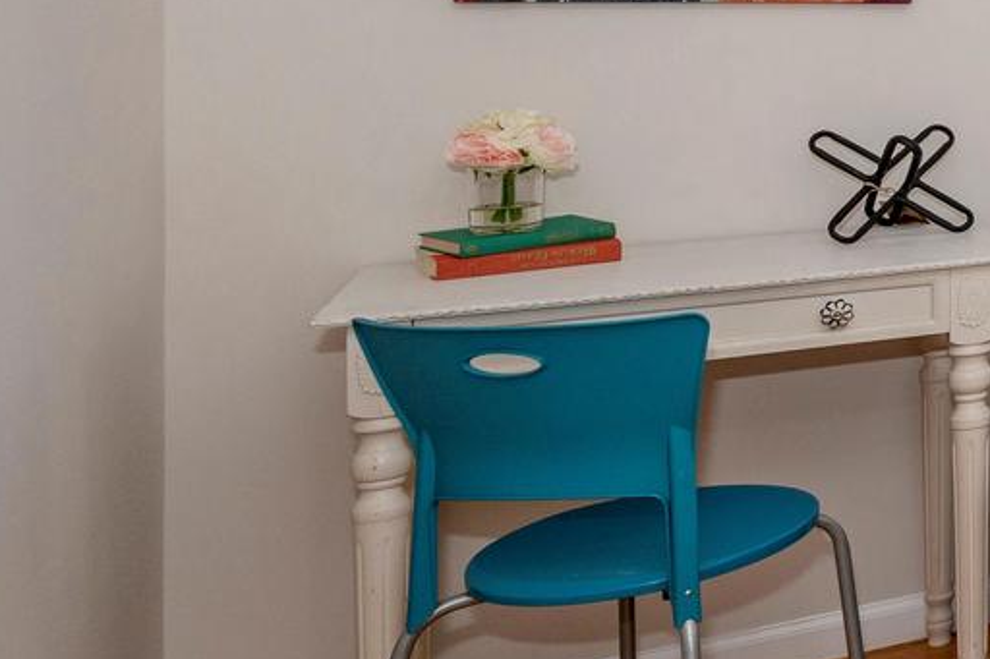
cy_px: -26
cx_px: 1893
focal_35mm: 56
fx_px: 1539
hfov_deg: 20.5
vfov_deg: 23.0
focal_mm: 14
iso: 400
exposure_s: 1/200
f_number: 8
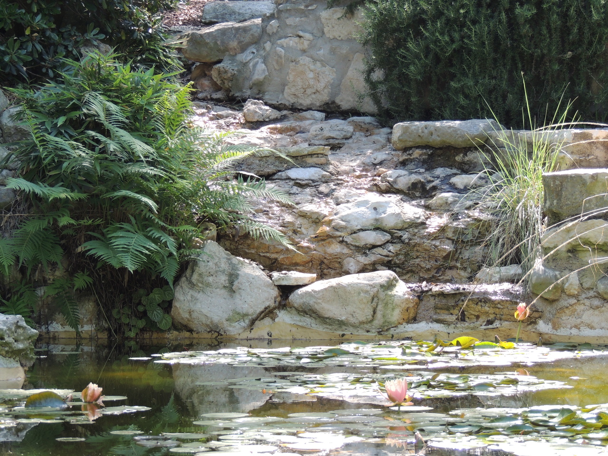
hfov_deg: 14.6
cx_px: 304
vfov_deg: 11.0
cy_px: 228
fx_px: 2371
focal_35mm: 135
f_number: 4.3
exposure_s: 1/125
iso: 180
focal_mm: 24
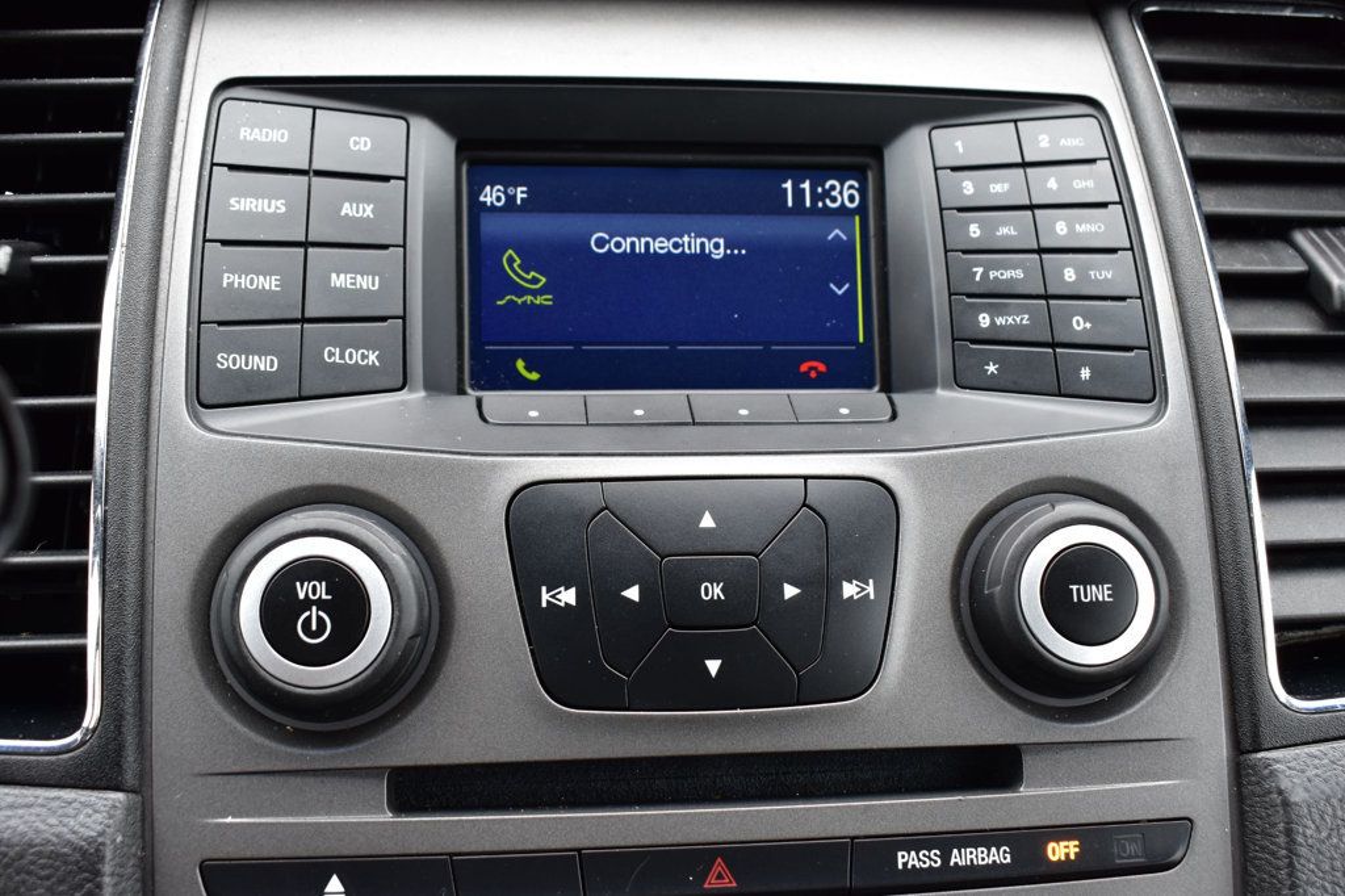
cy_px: 448
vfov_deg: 35.5
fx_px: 1401
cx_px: 672
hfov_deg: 51.3
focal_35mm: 38
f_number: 7.1
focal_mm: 25
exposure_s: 1/40
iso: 400
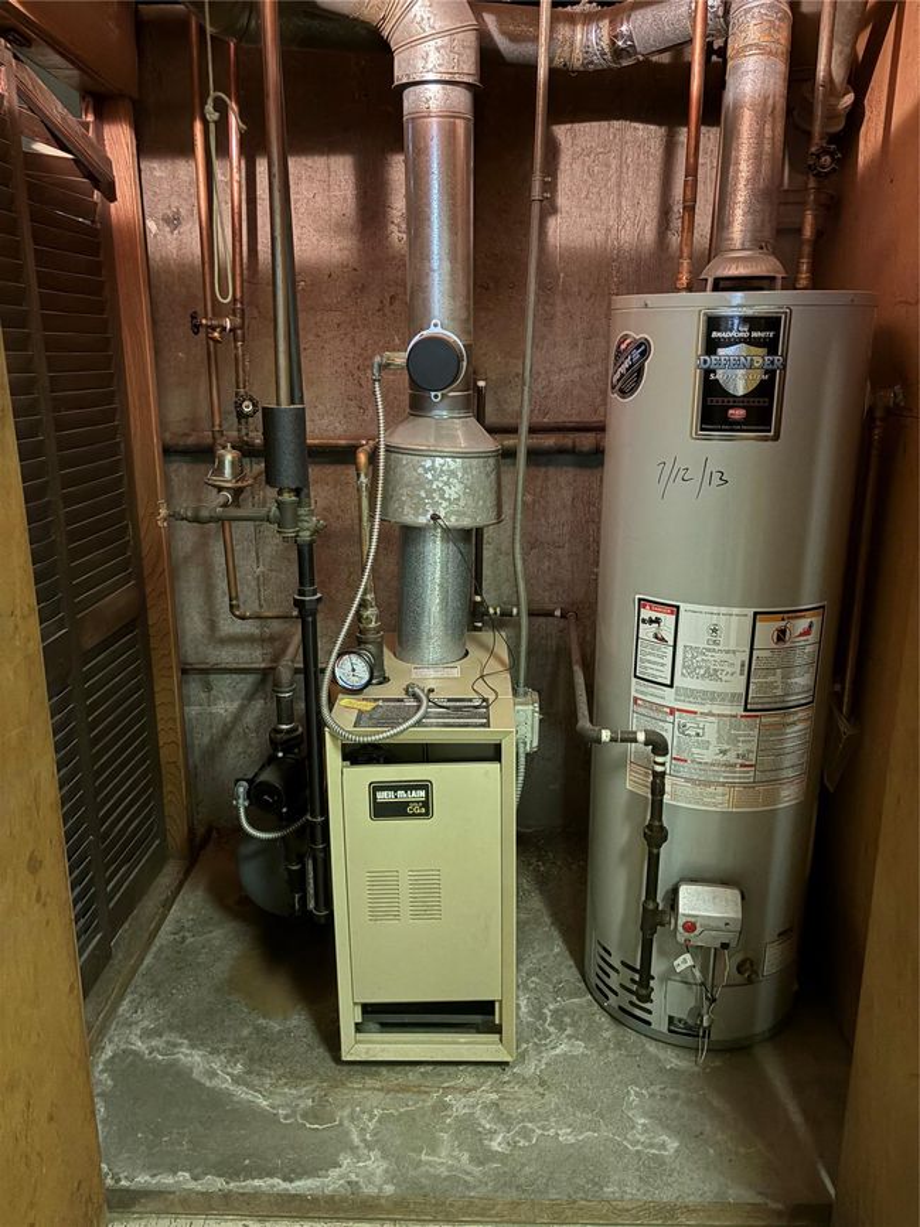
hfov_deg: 53.1
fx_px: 922
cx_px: 460
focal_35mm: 26
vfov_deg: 67.3
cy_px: 614
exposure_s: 1/12
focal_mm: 5.96
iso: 640
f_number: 1.6
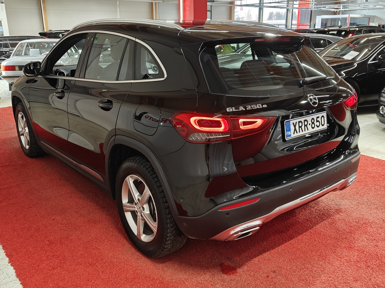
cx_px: 192
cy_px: 144
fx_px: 367
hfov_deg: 55.4
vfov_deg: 42.9
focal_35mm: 33
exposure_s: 1/60
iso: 100
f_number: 1.8
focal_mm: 5.59
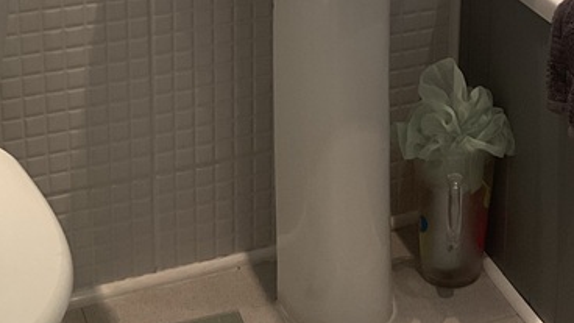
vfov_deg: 12.9
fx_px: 1339
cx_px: 593
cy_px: -187
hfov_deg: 23.1
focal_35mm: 88
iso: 50
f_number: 1.8
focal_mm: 3
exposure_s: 1/50
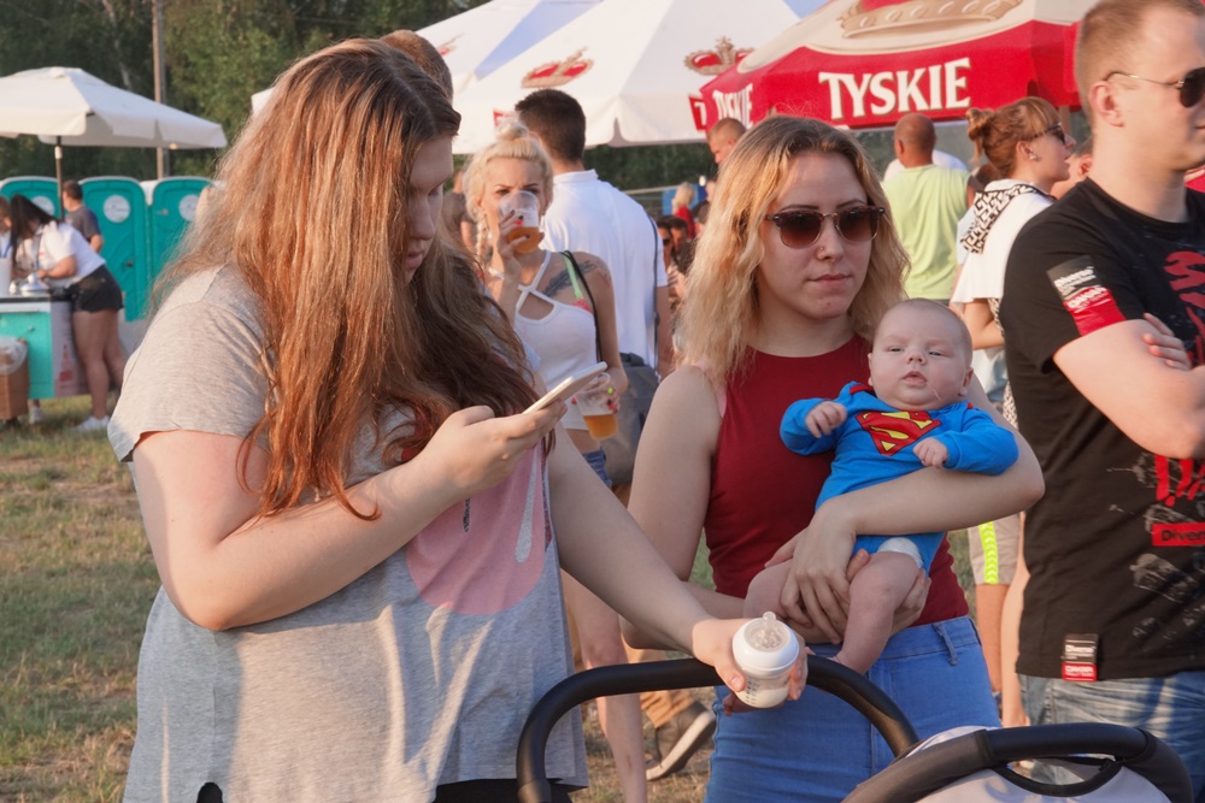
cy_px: 402
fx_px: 4268
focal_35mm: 128
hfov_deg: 16.1
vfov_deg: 10.8
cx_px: 602
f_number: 16
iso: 800
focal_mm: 85
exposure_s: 1/125
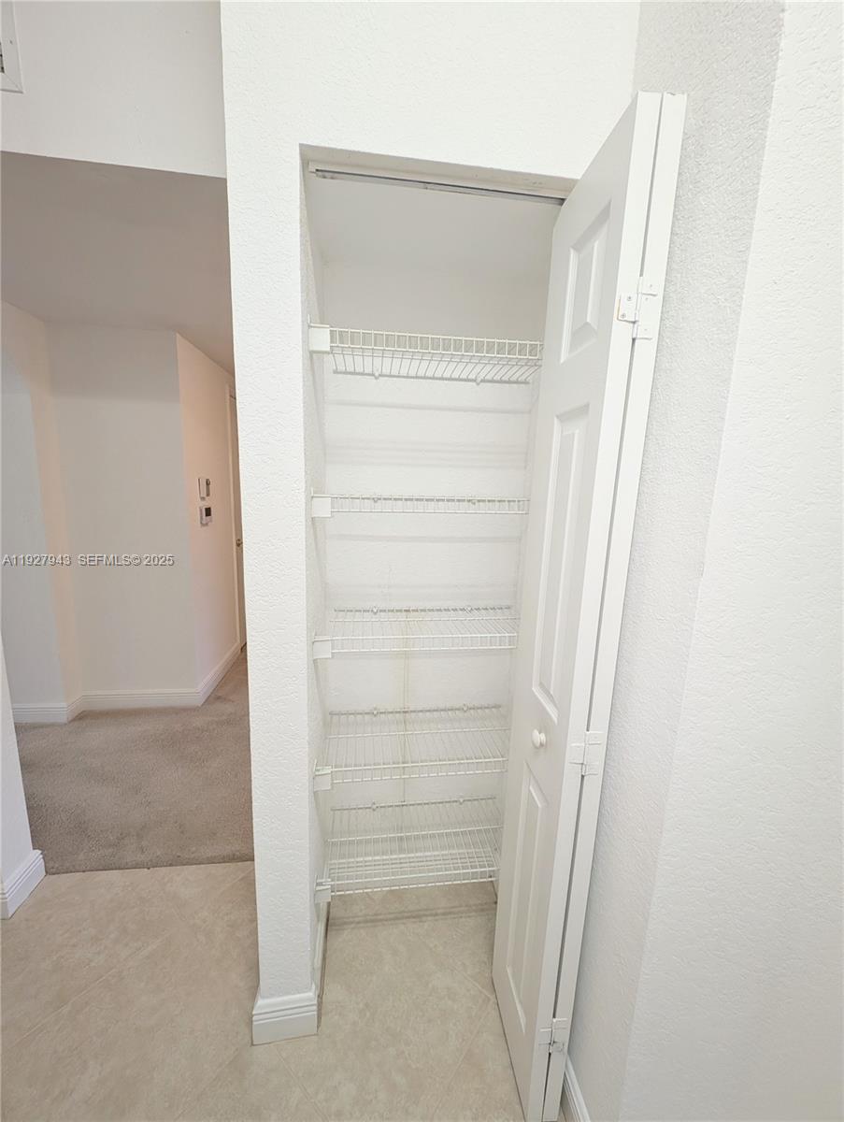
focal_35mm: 12
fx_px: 389
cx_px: 422
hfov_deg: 94.6
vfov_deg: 110.5
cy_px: 561
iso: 290
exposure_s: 1/120
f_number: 1.95
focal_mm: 2.23
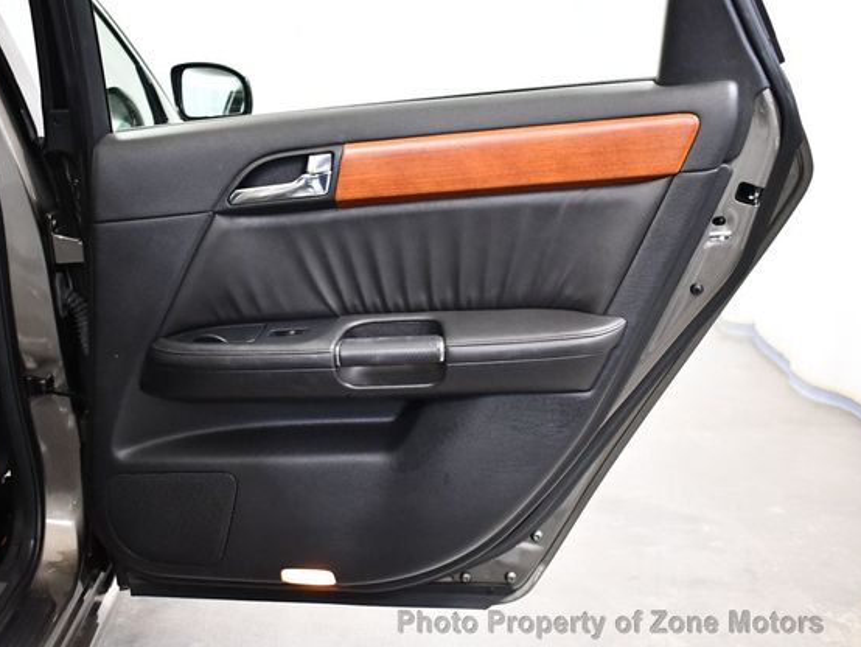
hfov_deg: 46.7
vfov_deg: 36.0
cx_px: 379
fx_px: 995
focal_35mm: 40
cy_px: 320
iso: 3200
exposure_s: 1/80
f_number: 3.5
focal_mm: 18
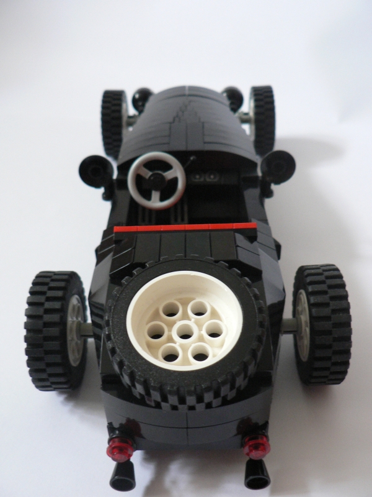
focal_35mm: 36
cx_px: 186
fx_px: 516
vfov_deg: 51.4
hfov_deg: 39.7
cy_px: 248
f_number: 2.8
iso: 200
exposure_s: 1/13
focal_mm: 6
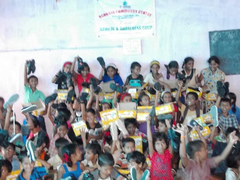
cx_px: 120
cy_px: 90
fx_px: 354
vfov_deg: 28.6
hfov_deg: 37.5
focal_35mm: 51
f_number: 3.6
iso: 800
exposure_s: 1/30
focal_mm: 7.2
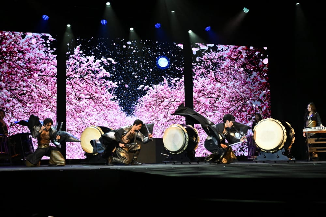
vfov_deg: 28.1
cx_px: 163
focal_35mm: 48
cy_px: 108
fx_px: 435
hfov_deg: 41.1
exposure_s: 1/640
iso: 5000
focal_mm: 32
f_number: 2.8
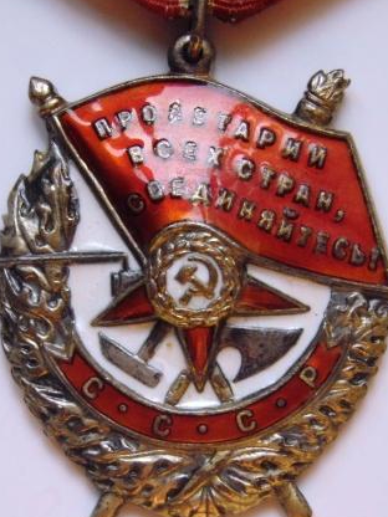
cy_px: 267
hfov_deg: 26.1
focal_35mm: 56
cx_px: 198
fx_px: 837
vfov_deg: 34.3
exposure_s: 1/250
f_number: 4
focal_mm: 9.1
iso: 200
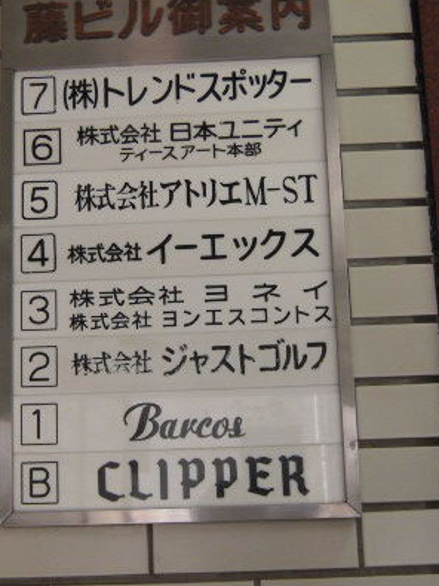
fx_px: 1235
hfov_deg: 20.1
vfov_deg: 26.6
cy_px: 245
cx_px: 165
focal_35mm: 73
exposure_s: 1/100
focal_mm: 8.1
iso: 400
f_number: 3.3
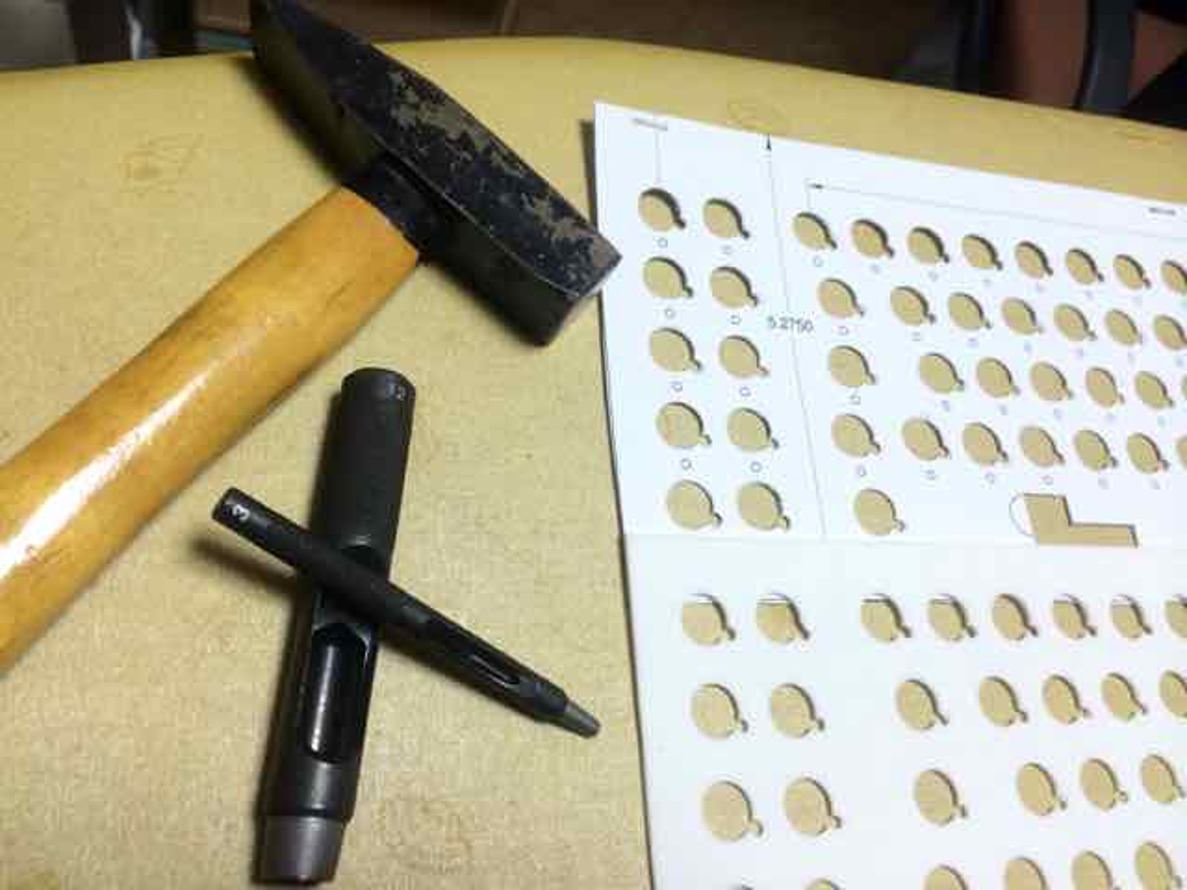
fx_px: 1029
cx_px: 594
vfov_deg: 46.8
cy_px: 445
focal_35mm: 30
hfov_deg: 60.0
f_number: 2.2
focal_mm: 4.12
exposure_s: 1/30
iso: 64
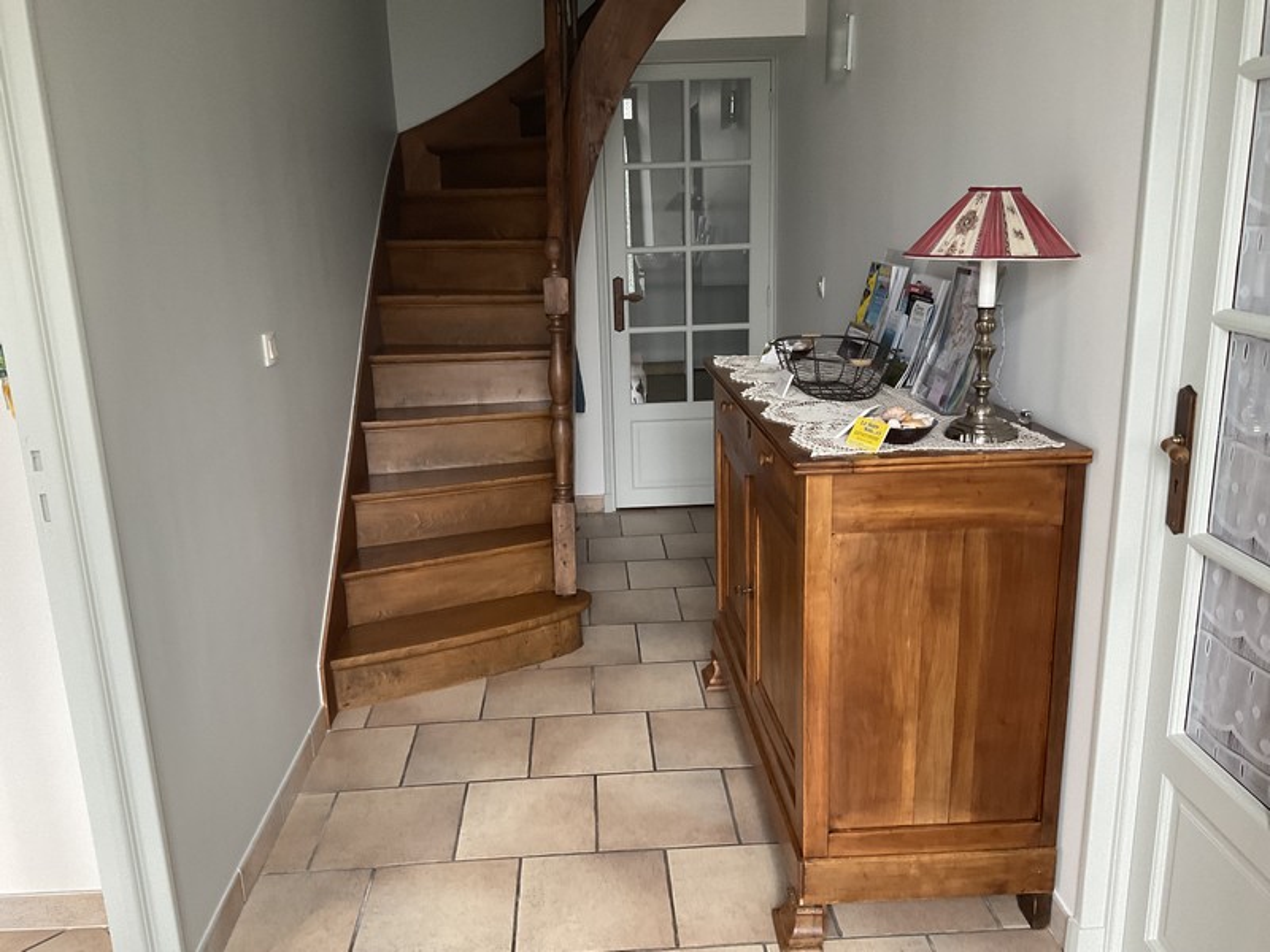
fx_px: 1064
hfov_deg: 61.7
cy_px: 476
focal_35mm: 29
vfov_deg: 48.2
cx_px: 635
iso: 125
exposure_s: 1/60
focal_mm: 3
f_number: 1.8
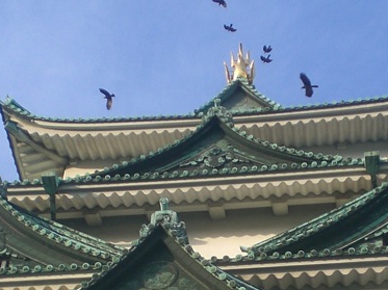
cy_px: 337
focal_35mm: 102
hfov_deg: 19.2
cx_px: 276
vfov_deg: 14.1
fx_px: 1142
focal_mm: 6.3
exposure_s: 1/250
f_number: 3.1
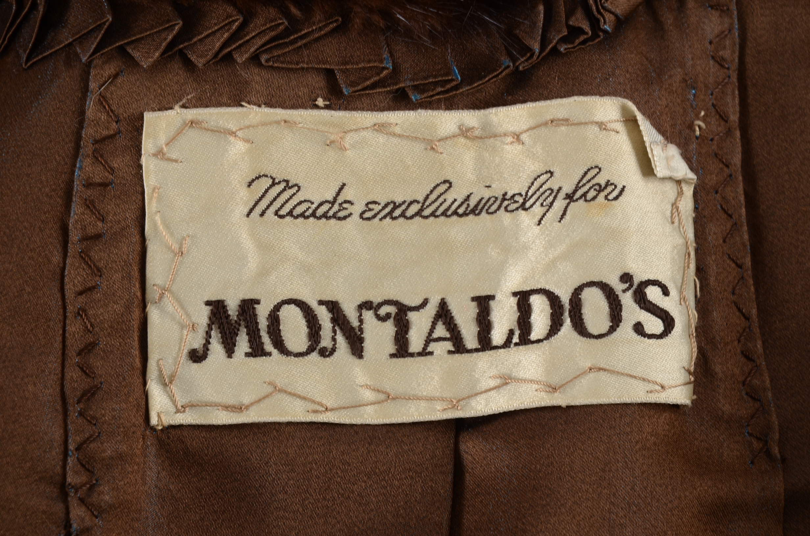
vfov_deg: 8.7
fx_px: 3536
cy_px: 268
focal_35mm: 158
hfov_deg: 13.1
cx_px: 405
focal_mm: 105
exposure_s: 1/125
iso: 200
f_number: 10
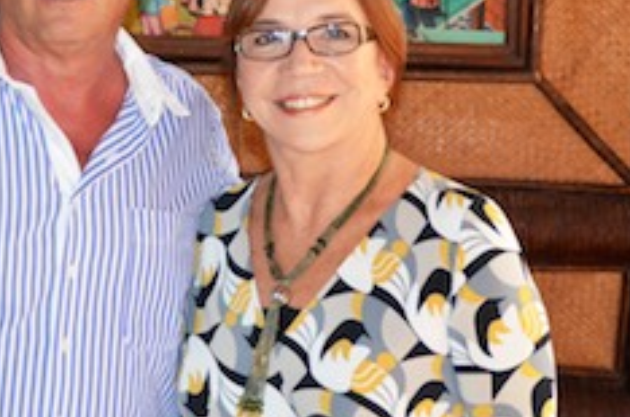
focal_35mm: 102
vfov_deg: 13.3
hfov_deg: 19.9
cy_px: 135
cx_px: 175
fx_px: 1784
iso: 1600
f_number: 4
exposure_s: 1/60
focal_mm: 29
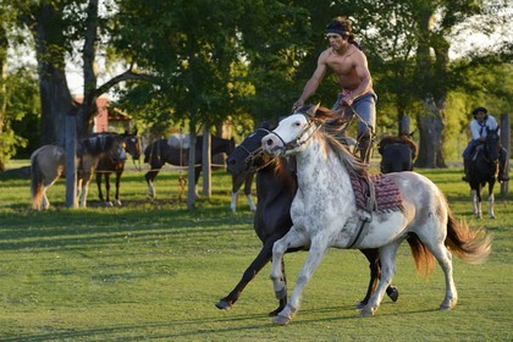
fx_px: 1653
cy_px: 171
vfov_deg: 11.8
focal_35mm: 116
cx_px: 256
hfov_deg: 17.6
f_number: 4.5
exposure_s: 1/640
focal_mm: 116
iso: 800
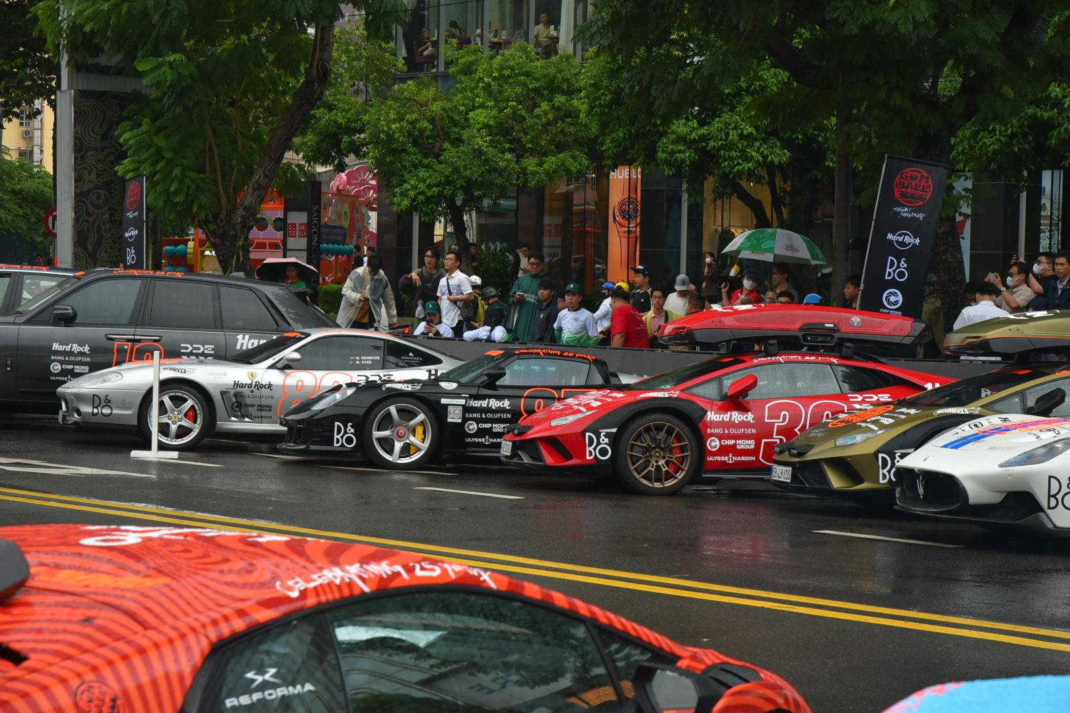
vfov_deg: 16.1
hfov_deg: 23.9
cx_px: 535
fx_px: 2526
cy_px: 356
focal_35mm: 85
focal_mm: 85
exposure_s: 1/200
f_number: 4
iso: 1250
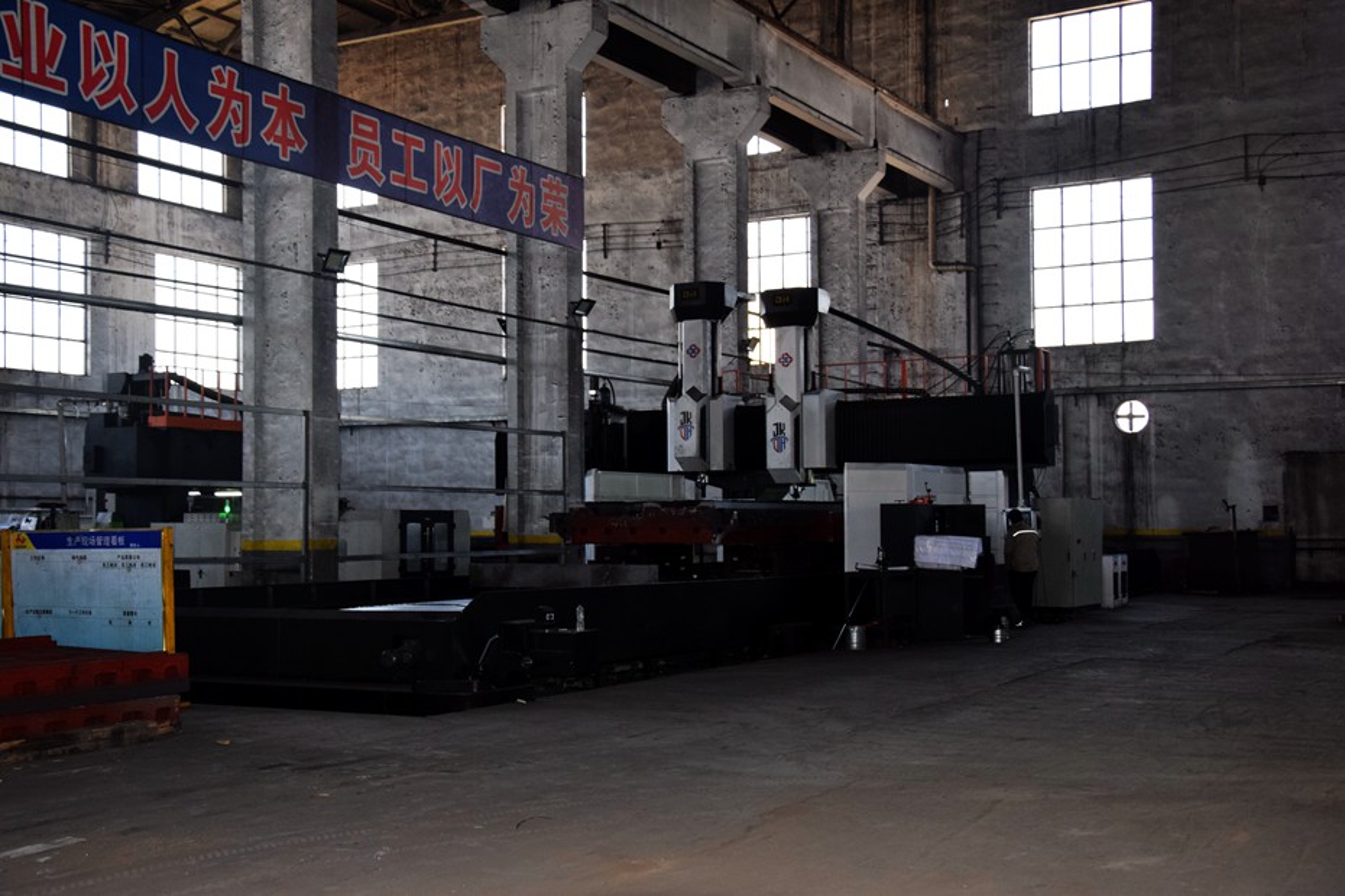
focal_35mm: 42
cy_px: 448
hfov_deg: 46.4
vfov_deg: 31.9
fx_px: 1569
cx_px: 672
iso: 800
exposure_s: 1/100
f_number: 5
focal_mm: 28
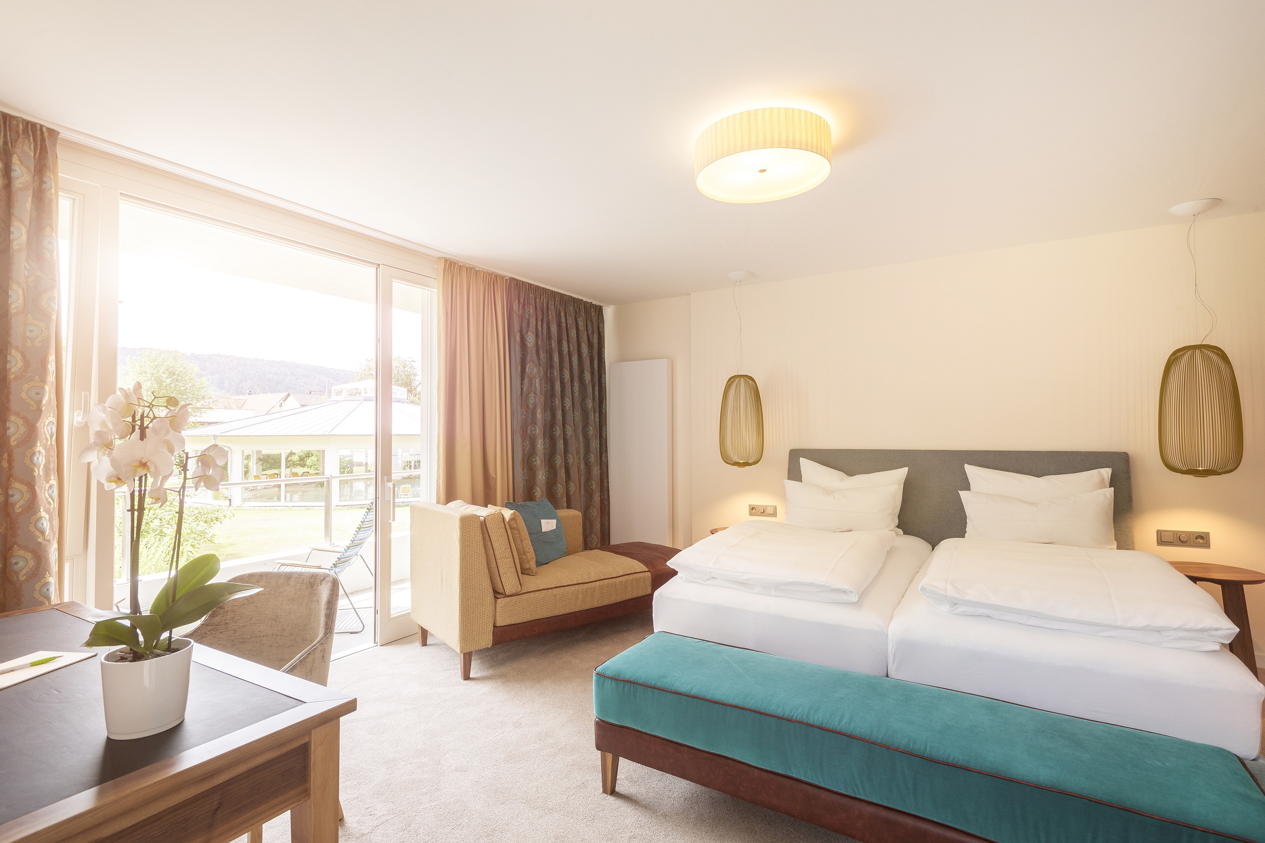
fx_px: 597
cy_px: 422
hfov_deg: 93.3
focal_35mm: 17
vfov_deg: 70.4
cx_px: 632
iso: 100
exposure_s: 1/25
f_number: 8
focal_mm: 17
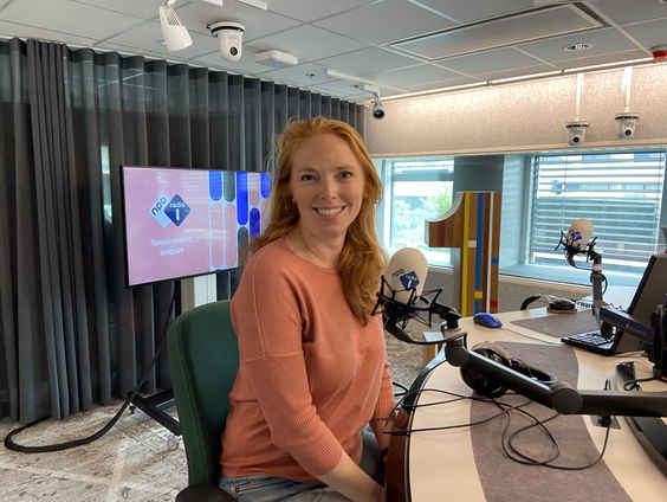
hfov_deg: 67.3
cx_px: 334
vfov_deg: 53.1
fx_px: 501
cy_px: 251
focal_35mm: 26
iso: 125
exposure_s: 1/50
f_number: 1.8
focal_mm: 4.25
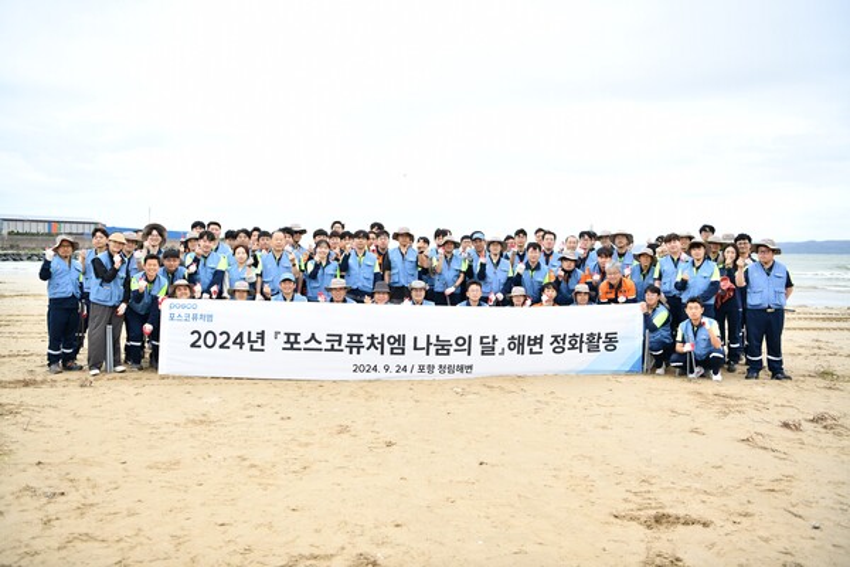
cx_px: 425
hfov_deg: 55.8
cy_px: 284
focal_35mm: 34
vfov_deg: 38.9
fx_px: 803
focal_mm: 34
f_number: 2.8
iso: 200
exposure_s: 1/640
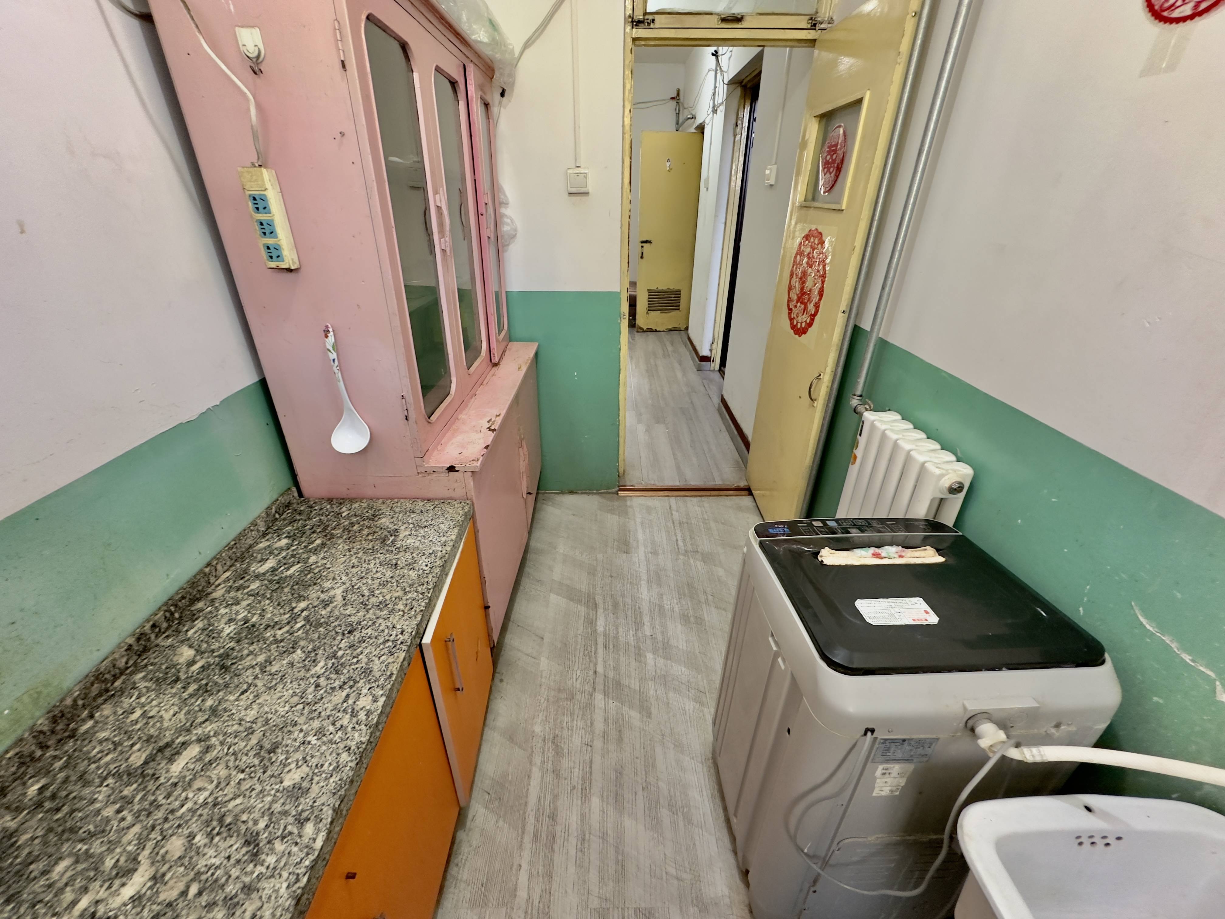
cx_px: 612
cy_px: 460
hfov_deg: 102.1
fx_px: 495
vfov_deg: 85.7
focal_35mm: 14
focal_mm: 2.22
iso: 250
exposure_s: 1/50
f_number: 2.2
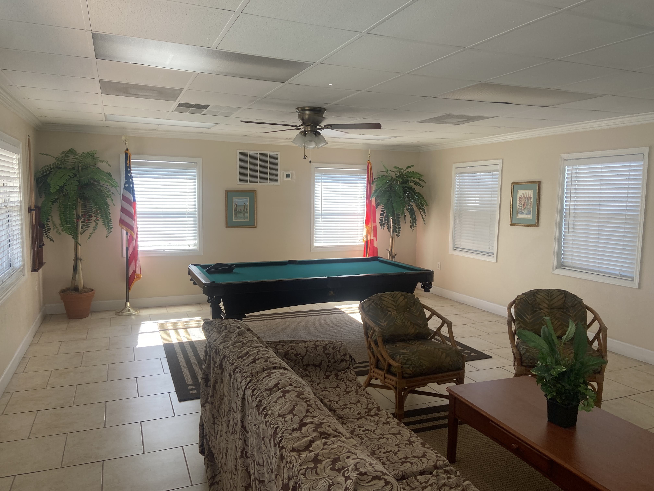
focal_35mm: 26
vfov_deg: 53.1
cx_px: 327
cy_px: 246
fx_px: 491
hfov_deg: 67.3
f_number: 1.8
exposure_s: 1/121
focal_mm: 4.25
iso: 50
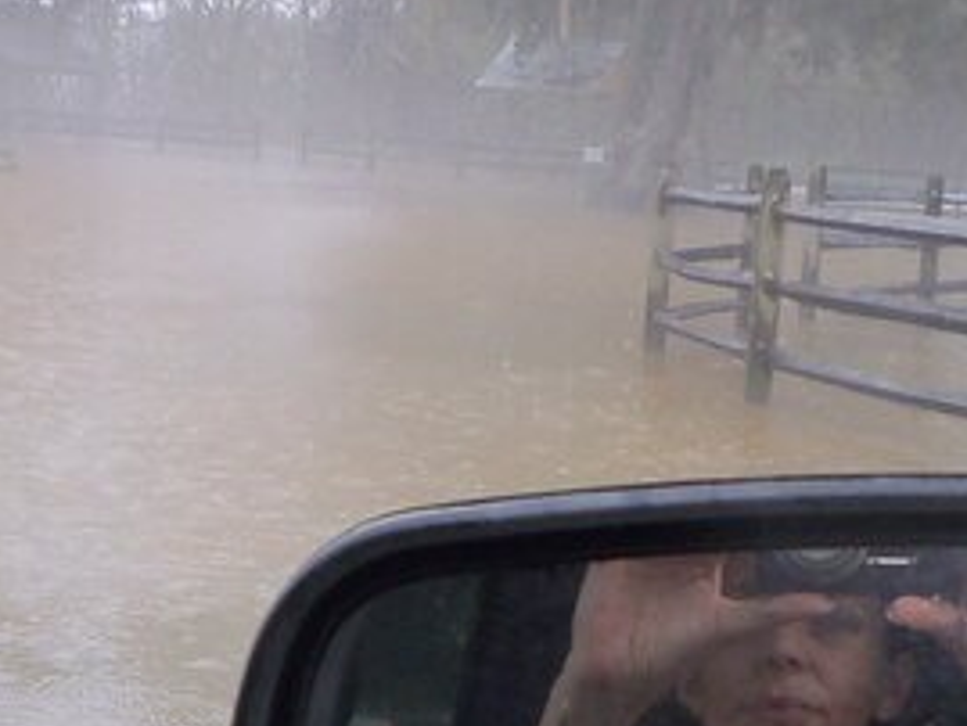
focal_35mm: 106
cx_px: 712
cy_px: 52
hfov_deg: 18.4
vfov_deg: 13.8
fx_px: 2962
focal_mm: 6.3
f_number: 3.5
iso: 100
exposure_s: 1/80
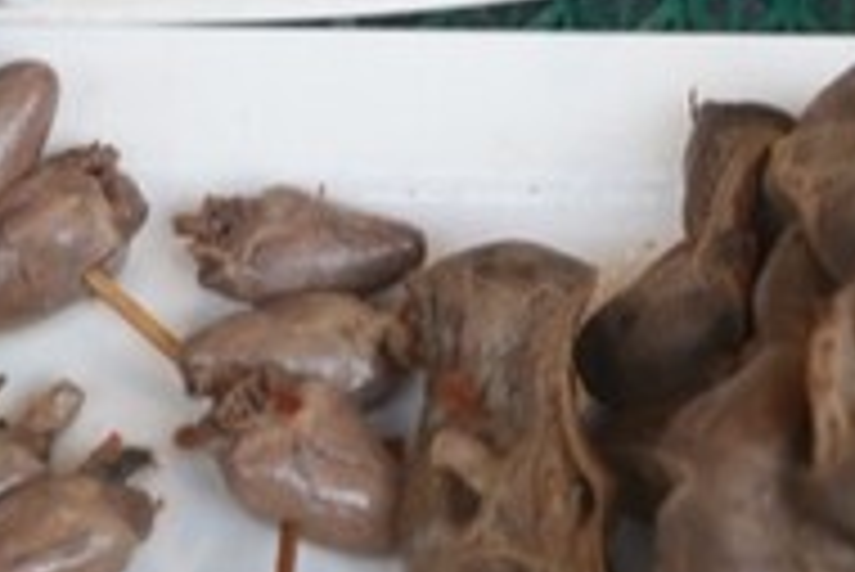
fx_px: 3399
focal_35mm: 143
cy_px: -243
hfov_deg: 13.9
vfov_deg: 9.4
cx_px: 1026
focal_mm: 32
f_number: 3.5
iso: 200
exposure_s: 1/125
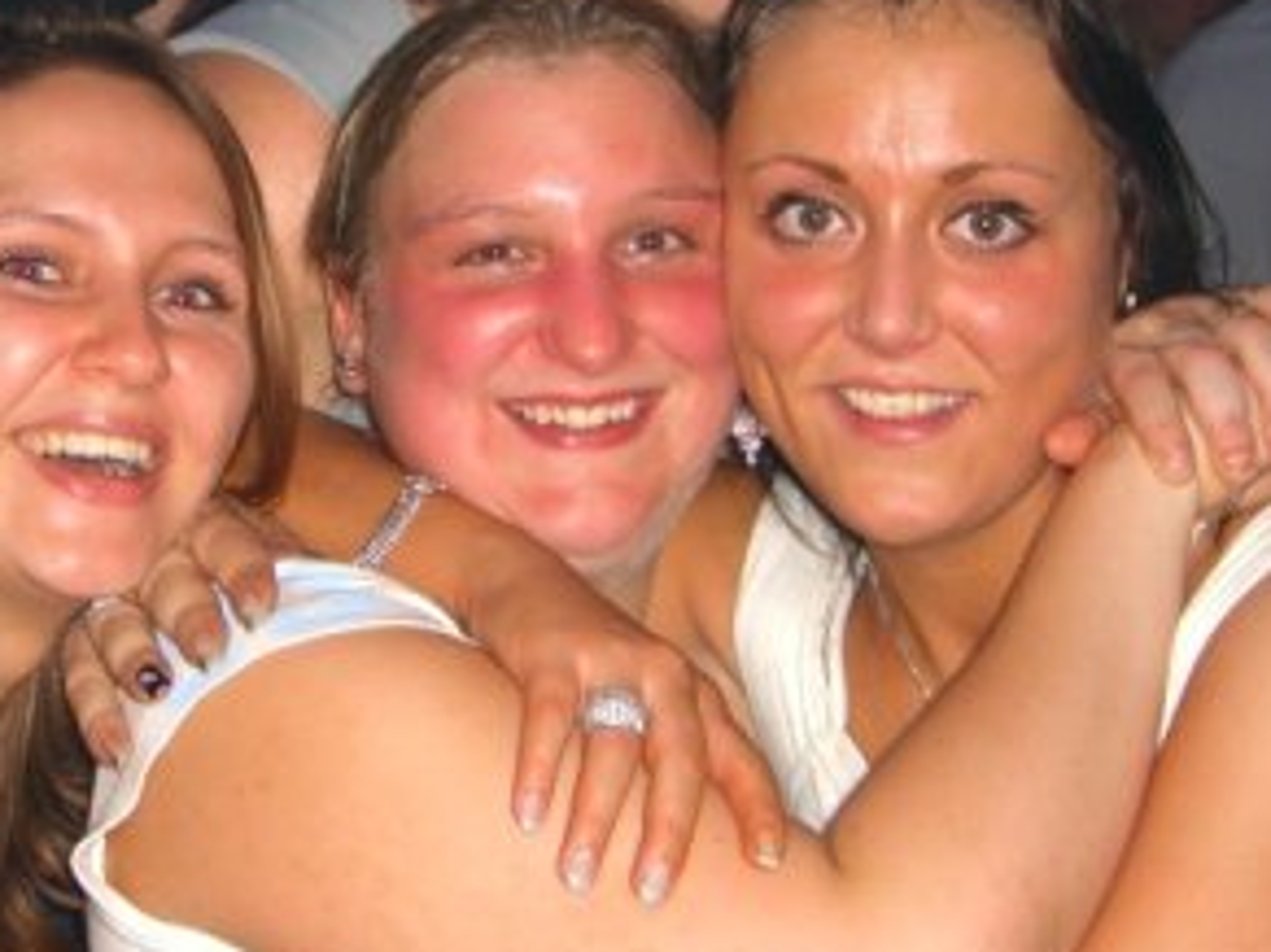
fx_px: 3487
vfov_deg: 15.5
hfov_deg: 20.6
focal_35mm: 95
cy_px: 358
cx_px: 472
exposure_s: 1/60
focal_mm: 9.5
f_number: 3.1
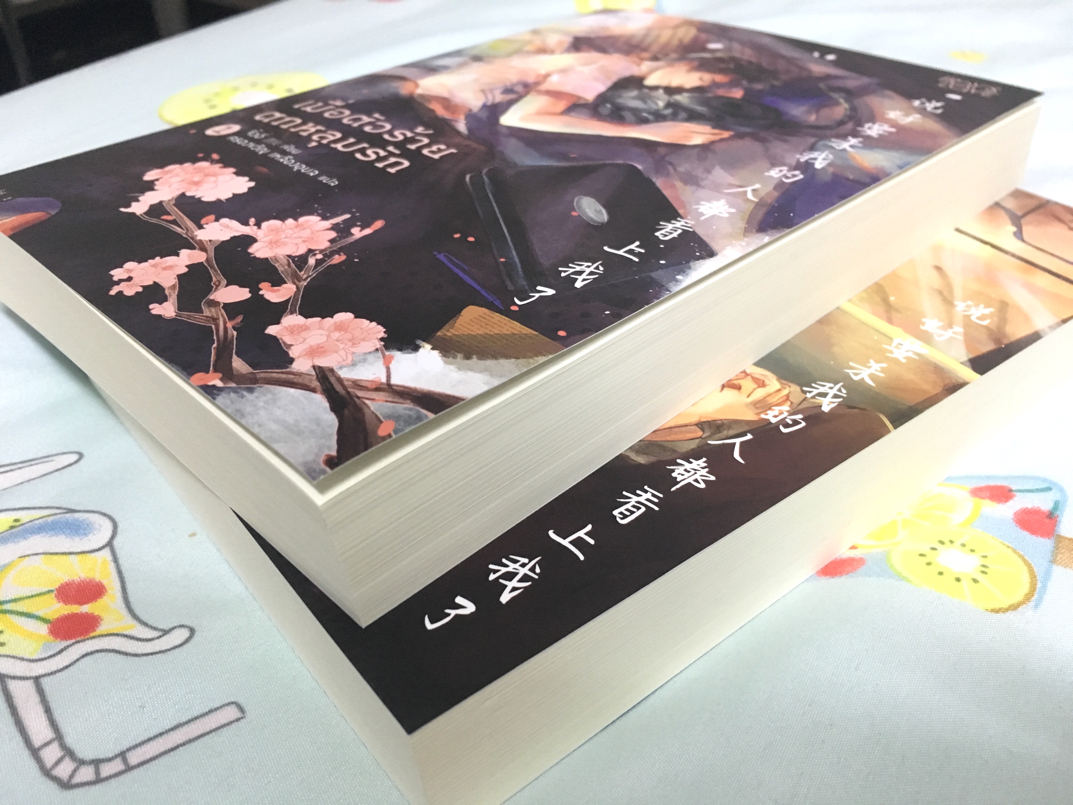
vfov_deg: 48.2
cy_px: 402
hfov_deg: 61.7
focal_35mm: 29
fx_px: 899
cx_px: 536
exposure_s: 1/17
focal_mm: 4.15
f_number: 2.2
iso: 200
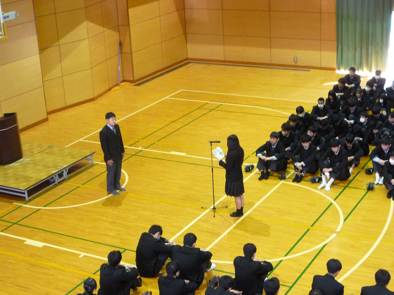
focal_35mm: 61
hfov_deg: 31.7
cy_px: 148
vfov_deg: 24.0
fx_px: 694
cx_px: 197
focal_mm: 7.5
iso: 400
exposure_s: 1/8
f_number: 4.5
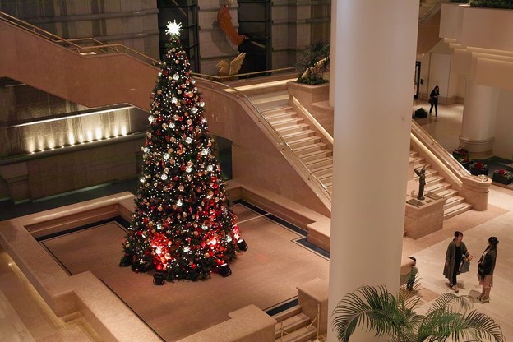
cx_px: 256
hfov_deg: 47.4
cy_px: 171
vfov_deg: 32.6
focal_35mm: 41
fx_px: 584
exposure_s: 1/40
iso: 400
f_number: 2.8
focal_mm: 24.2
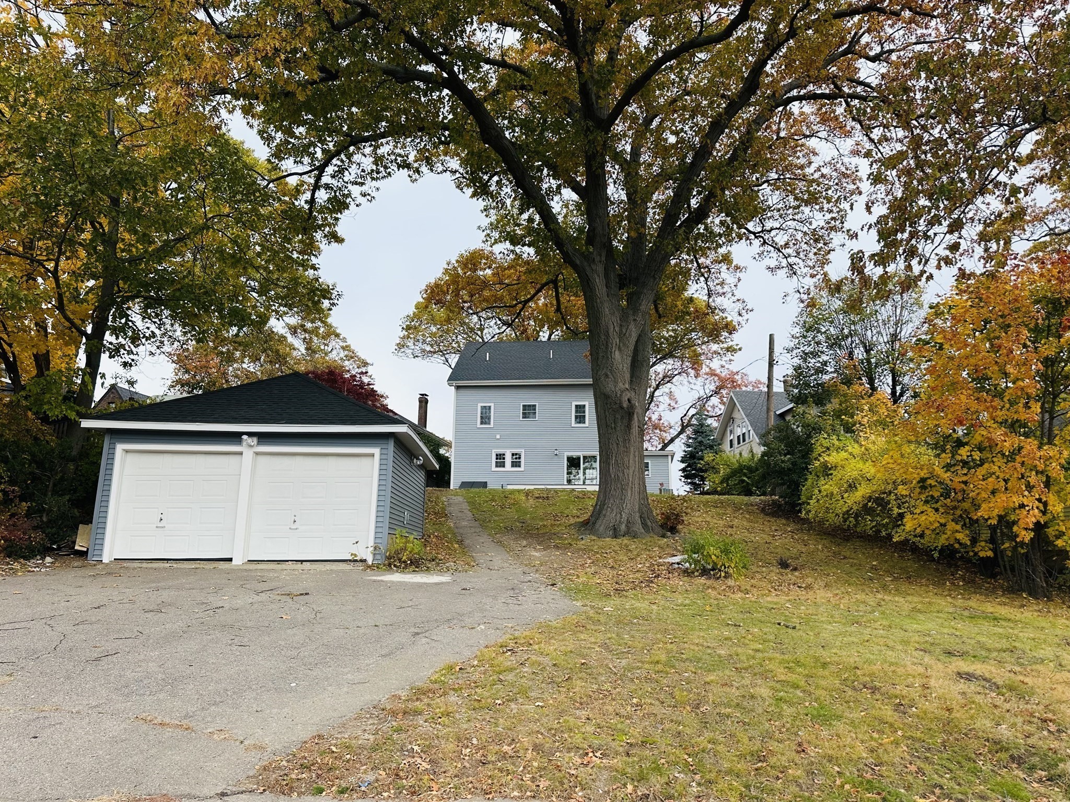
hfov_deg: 71.6
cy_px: 401
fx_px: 742
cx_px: 535
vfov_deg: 56.8
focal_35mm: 24
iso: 80
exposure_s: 1/1339
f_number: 1.78
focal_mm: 6.86
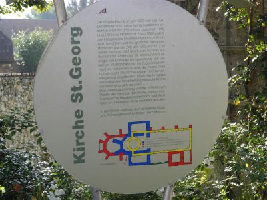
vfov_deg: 21.6
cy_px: 100
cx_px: 134
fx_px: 524
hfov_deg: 28.6
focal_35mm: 68
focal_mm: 14.5
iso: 100
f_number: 4
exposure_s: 1/156
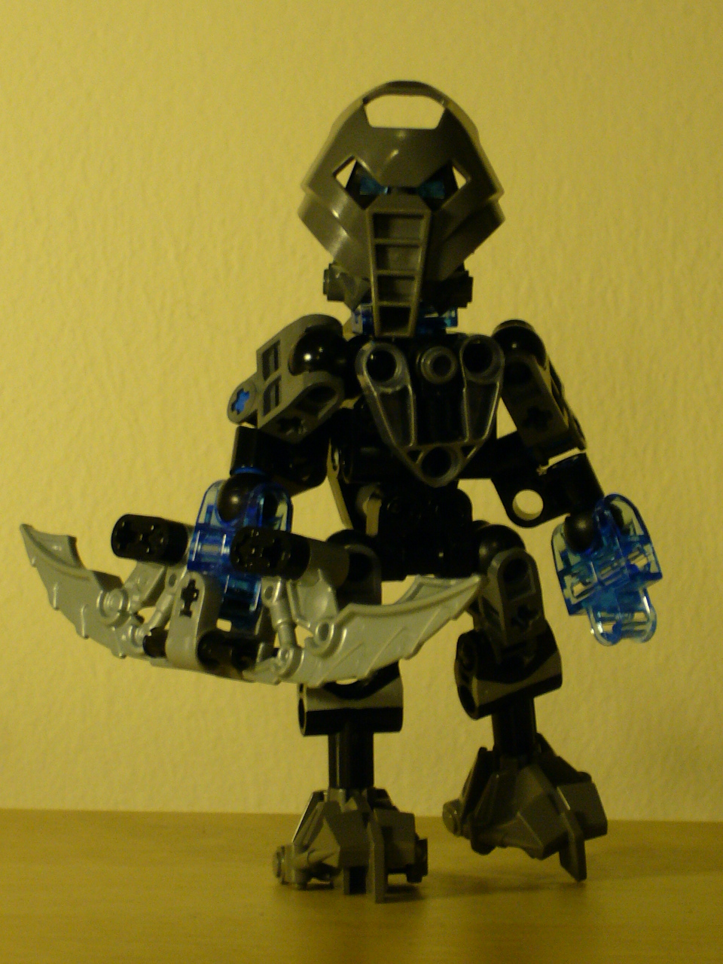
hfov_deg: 10.3
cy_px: 482
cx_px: 362
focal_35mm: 144
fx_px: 4010
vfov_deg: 13.7
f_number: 5
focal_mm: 17.4
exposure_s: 1/15
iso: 160
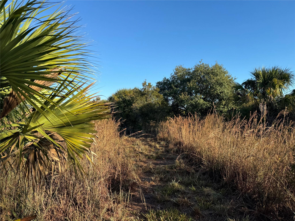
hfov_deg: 71.6
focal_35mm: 24
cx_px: 148
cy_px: 110
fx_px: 205
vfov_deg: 56.8
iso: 80
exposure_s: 1/2174
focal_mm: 6.76
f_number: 1.78
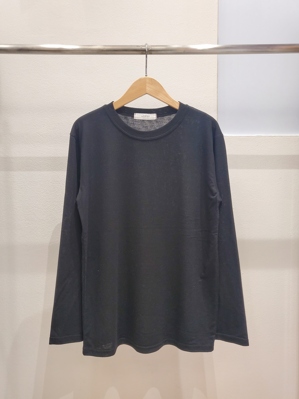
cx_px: 150
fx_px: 299
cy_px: 200
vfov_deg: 67.3
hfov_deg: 53.1
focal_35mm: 26
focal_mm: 4.25
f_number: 1.8
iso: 64
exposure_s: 1/120
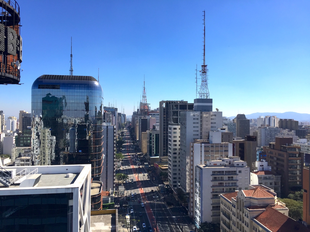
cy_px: 116
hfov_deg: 61.7
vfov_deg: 48.2
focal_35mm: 29
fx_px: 260
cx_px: 155
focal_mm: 4.15
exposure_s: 1/2083
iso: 32
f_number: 2.2
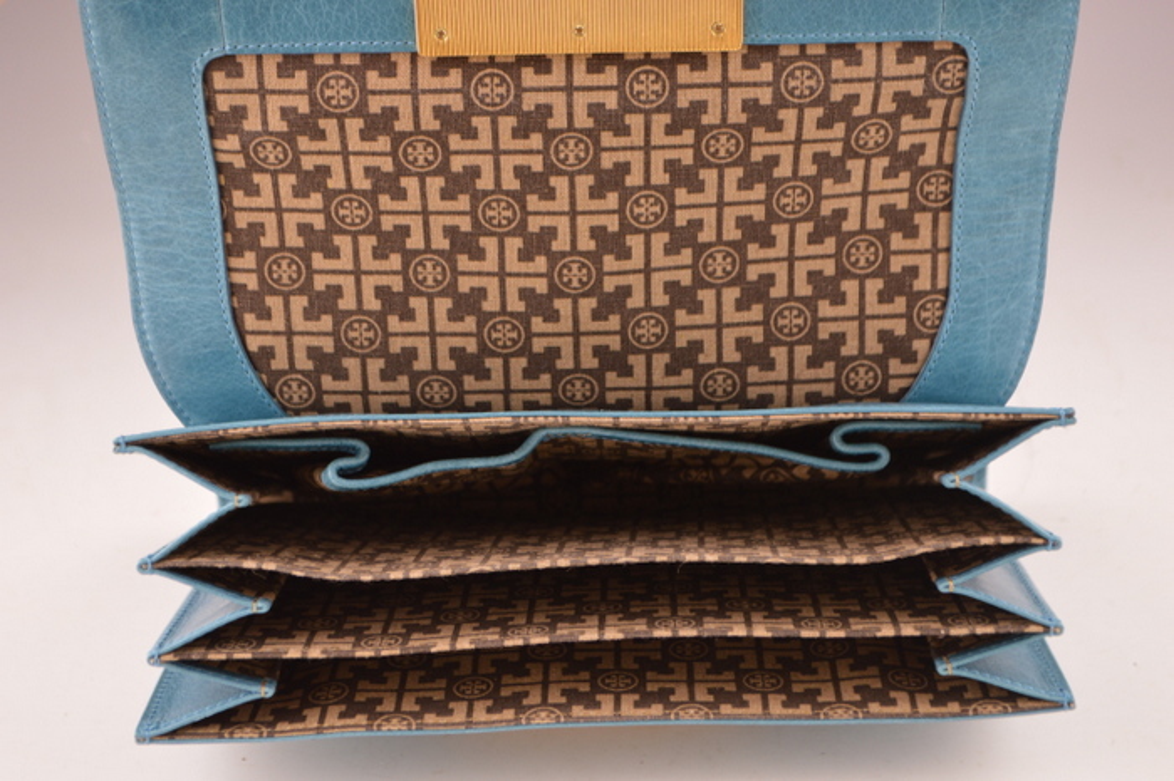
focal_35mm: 66
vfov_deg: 20.6
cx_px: 587
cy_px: 390
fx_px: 2151
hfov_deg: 30.5
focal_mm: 44
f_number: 5.3
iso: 400
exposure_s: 1/30
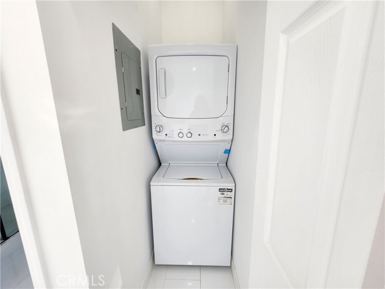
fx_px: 145
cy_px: 144
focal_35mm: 13
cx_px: 192
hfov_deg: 106.2
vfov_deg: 89.9
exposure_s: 1/60
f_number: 2.2
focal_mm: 2.2
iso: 64
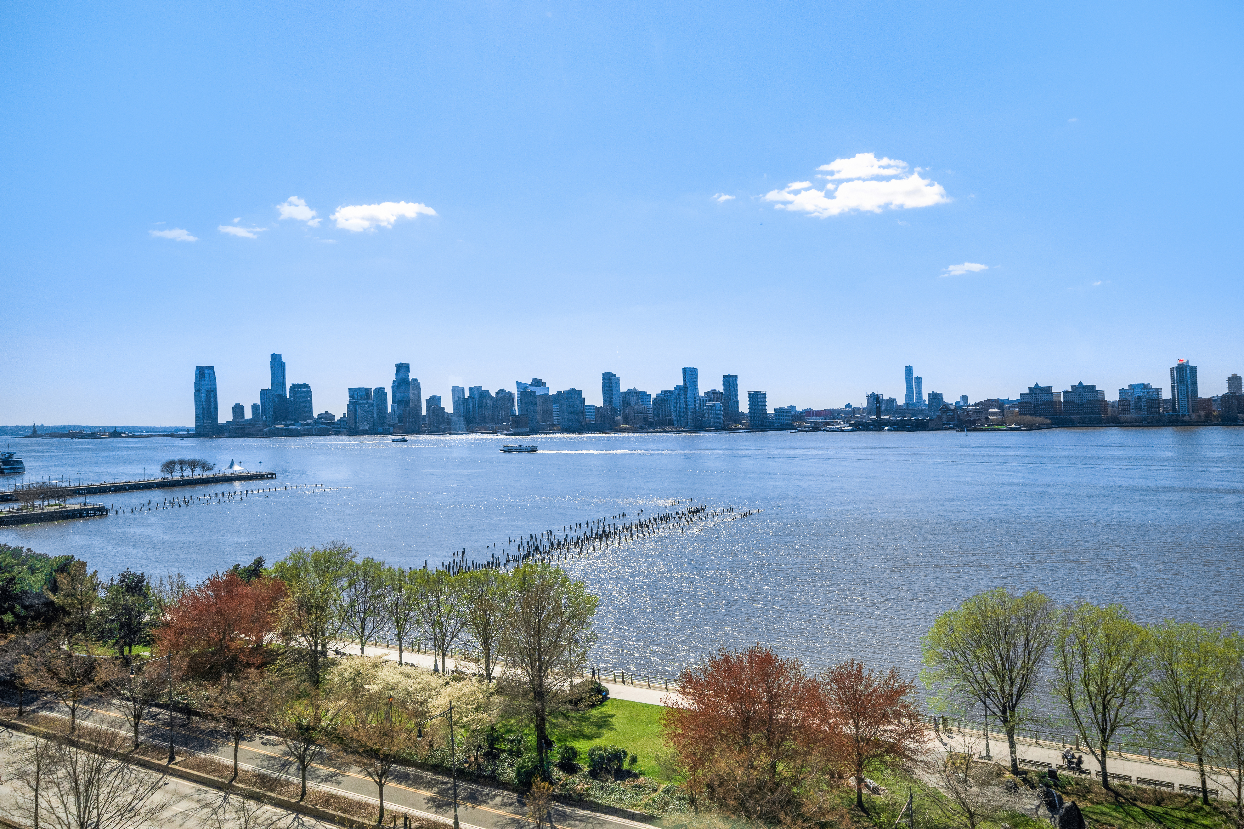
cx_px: 622
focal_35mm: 24
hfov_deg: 73.7
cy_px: 414
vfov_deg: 53.1
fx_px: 829
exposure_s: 1/800
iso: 500
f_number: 11
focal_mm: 24
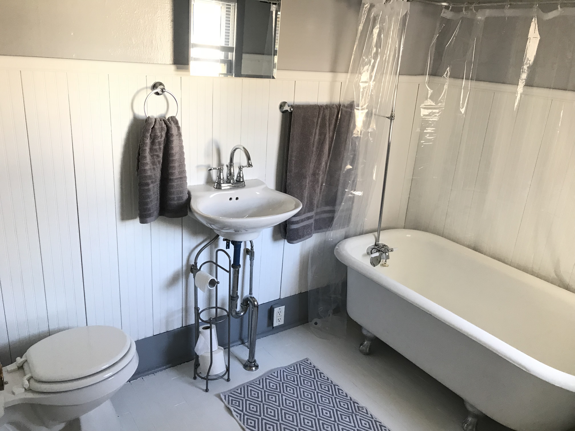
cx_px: 288
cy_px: 216
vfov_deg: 49.7
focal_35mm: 28
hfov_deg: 63.4
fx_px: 465
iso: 32
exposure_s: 1/30
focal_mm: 3.99
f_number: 1.8
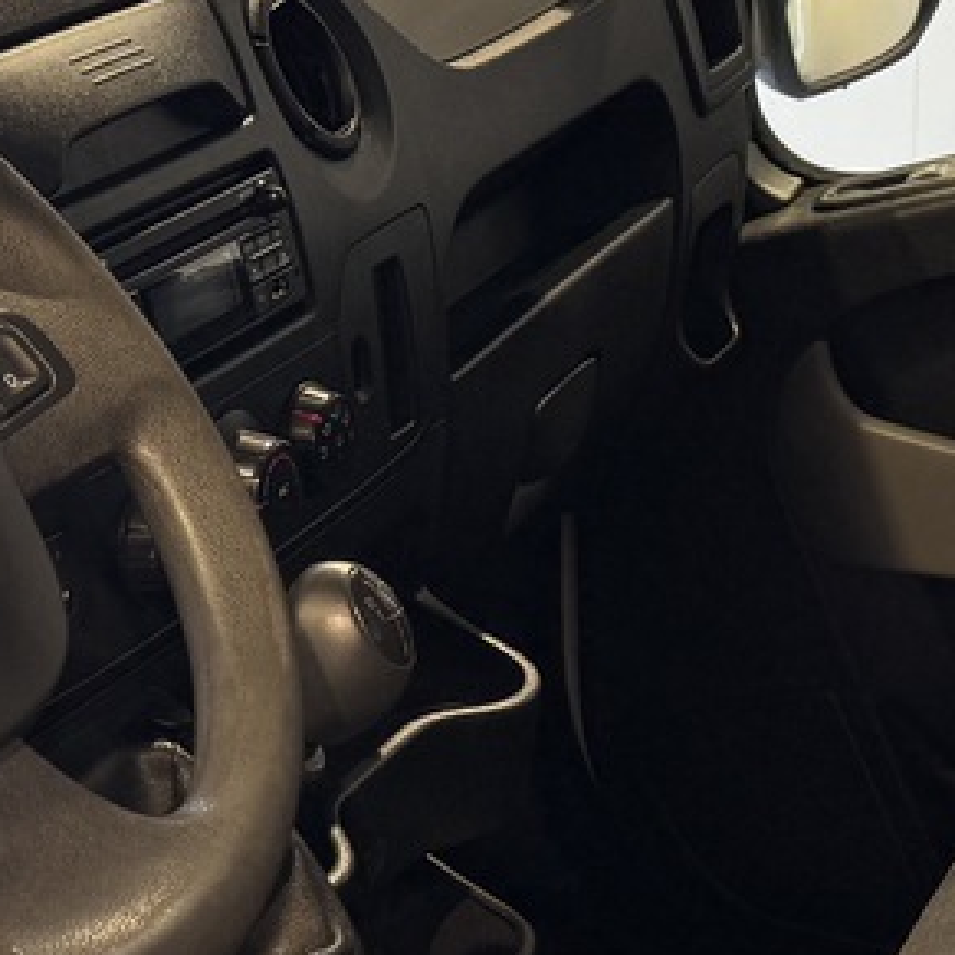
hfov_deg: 16.6
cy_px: 591
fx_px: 3277
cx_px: 509
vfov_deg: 16.6
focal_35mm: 105
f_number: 1.78
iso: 64
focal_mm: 6.76
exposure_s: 1/100
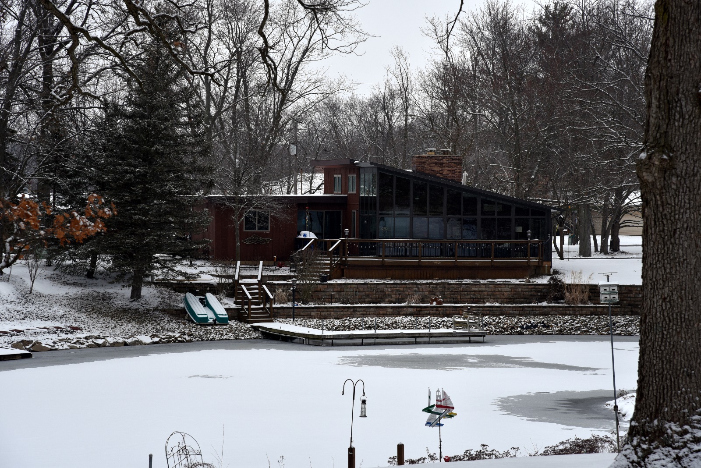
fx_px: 2337
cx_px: 350
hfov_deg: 17.1
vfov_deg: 11.4
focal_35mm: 120
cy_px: 234
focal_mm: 120
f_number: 9
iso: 200
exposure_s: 1/320
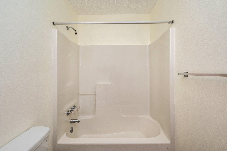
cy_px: 76
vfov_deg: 81.1
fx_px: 88
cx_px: 114
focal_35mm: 14
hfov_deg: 104.3
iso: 500
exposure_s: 1/60
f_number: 9
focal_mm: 14
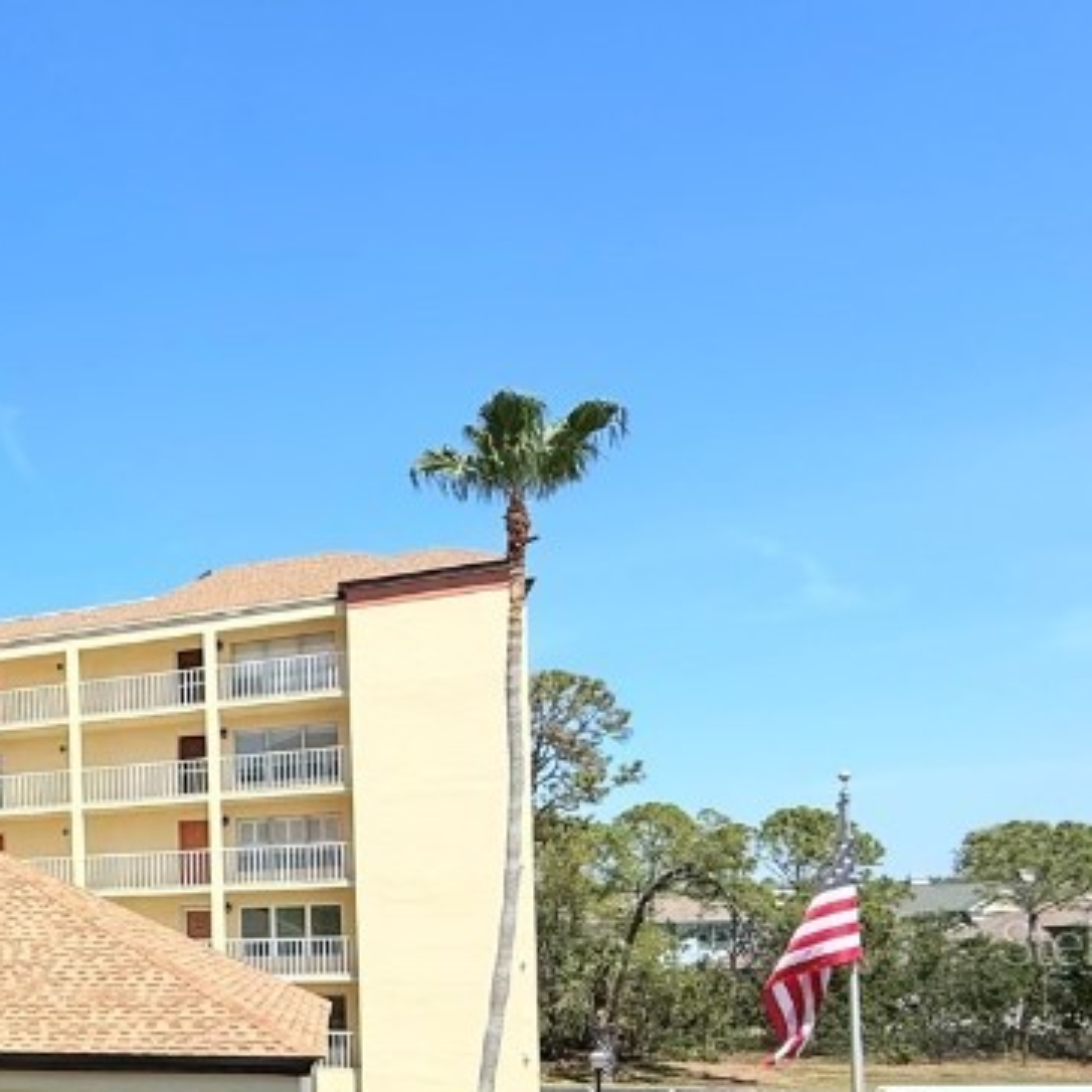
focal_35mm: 35
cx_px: -259
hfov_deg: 35.5
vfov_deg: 43.9
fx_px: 1249
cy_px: 941
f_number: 2.2
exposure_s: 1/3663
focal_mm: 2.22
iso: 50
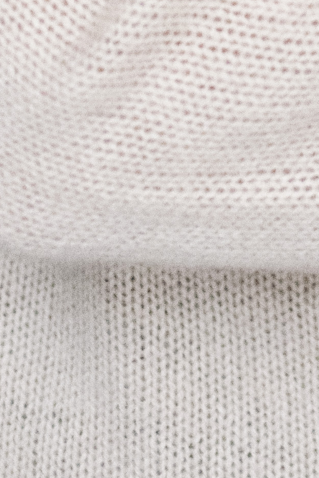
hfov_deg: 4.2
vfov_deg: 5.9
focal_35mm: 323
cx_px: 631
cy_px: -1021
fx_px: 4287
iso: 4000
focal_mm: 50
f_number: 3.5
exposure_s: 1/320
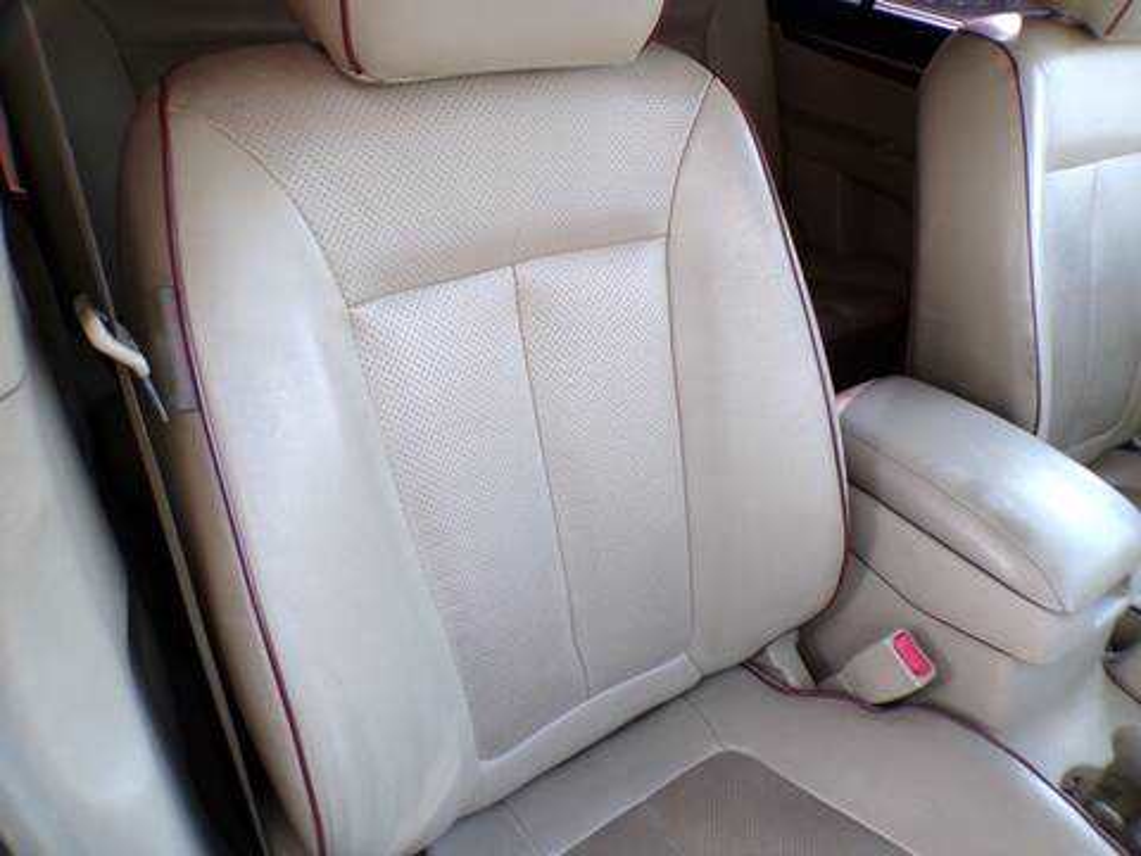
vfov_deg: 56.8
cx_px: 570
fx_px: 791
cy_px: 428
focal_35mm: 24
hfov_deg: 71.6
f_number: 3
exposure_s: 1/58
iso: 100
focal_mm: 4.3
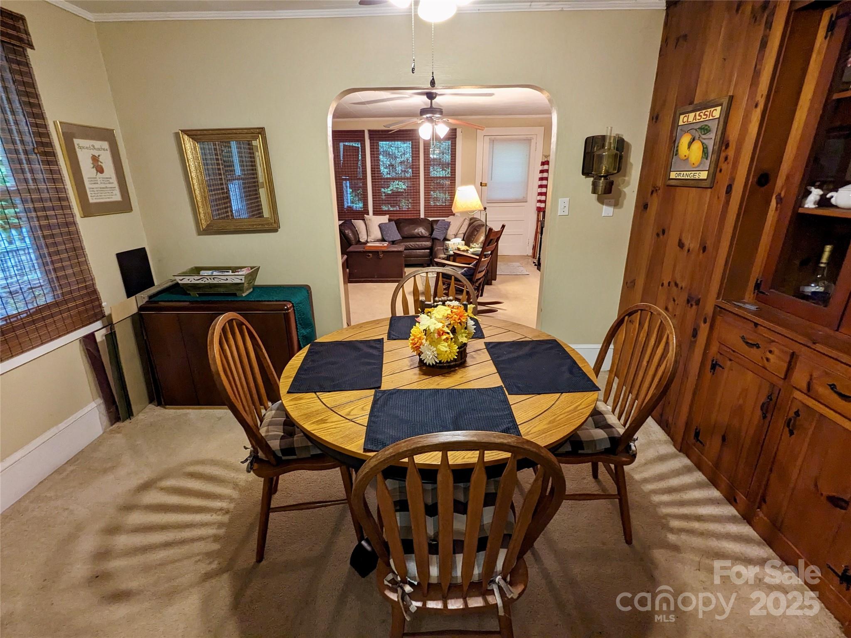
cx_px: 426
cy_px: 319
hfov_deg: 94.5
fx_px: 393
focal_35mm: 16
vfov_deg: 78.1
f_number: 2.2
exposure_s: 1/30
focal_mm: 2.35
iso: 280
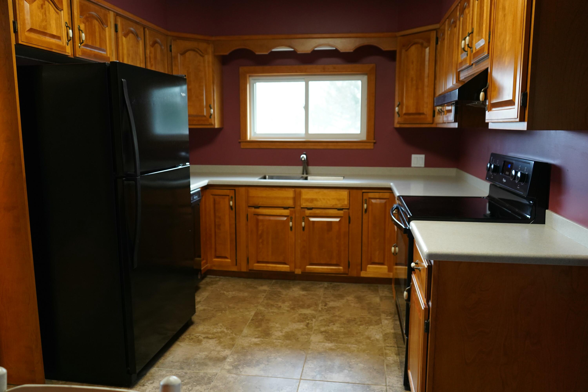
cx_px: 294
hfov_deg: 65.5
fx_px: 457
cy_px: 196
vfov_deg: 46.4
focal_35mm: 28
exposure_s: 1/160
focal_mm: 28
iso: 2500
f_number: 3.5
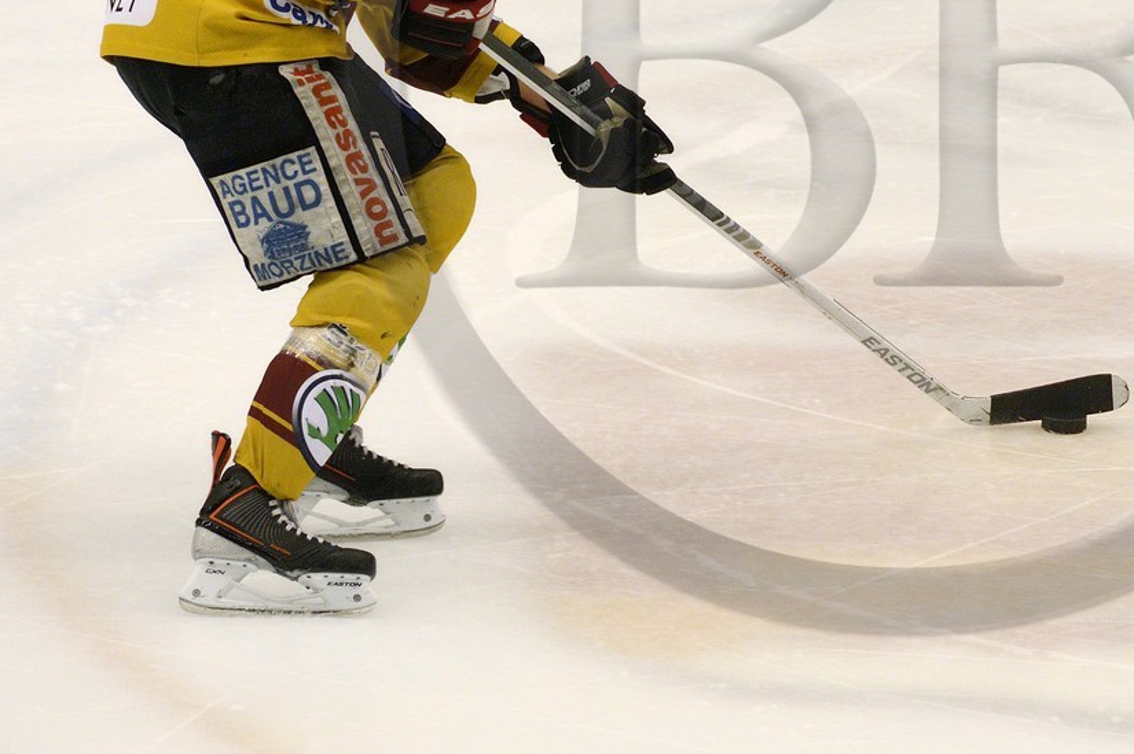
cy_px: 63
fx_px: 12214
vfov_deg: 3.5
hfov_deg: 5.3
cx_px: 904
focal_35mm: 388
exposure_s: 1/1000
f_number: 5
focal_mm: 200
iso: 3200
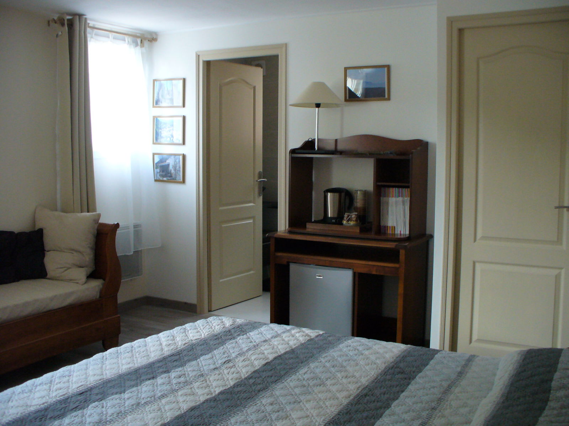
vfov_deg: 38.7
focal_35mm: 37
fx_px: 608
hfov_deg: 50.1
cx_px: 284
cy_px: 213
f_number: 2.8
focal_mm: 6.1
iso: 200
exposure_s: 1/8
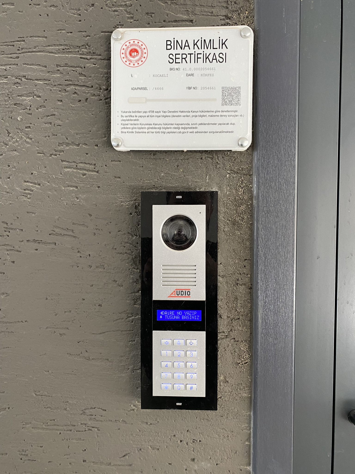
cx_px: 178
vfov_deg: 67.3
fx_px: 356
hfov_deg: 53.1
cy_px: 237
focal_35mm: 26
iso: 125
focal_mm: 4.25
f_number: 1.8
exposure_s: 1/91
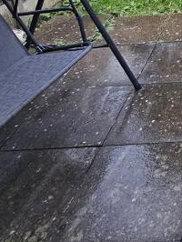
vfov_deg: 29.8
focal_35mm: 50
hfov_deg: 22.1
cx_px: 297
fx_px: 350
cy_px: -79
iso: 400
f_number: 2.2
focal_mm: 2.2
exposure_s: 1/33
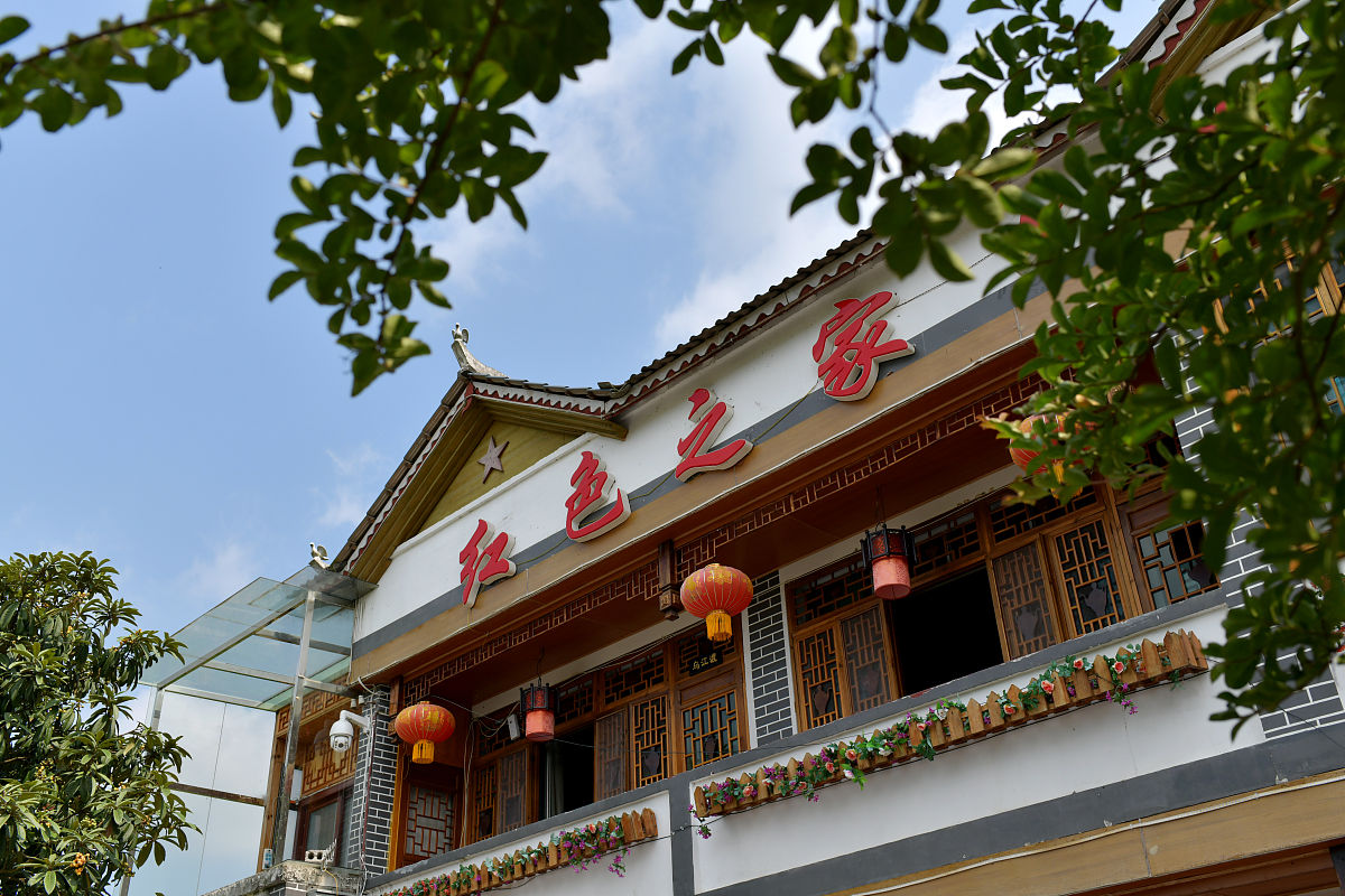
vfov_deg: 37.9
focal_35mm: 35
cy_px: 448
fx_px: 1308
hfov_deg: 54.4
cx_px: 672
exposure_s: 1/1000
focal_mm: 35
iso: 125
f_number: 6.3
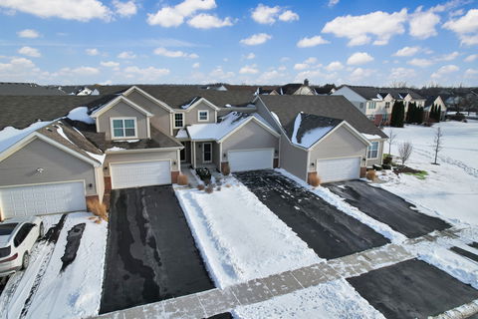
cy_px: 160
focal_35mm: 22
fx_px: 292
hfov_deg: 78.6
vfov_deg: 57.2
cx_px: 239
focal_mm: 8.38
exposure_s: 1/640
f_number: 2.8
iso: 120
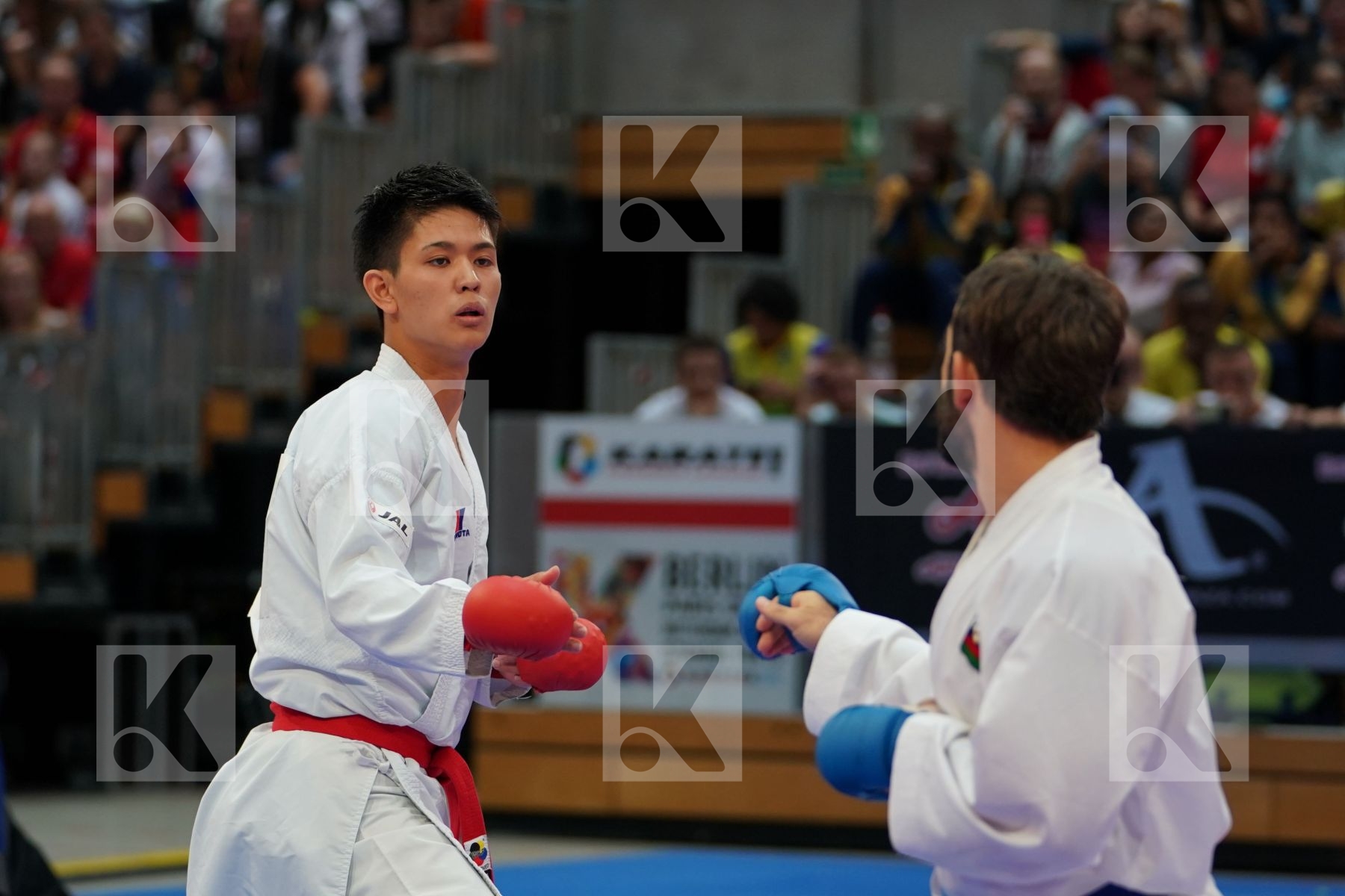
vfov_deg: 8.1
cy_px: 448
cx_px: 672
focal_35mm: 169
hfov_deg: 12.2
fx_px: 6314
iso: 1250
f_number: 2.8
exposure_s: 1/800
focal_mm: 113
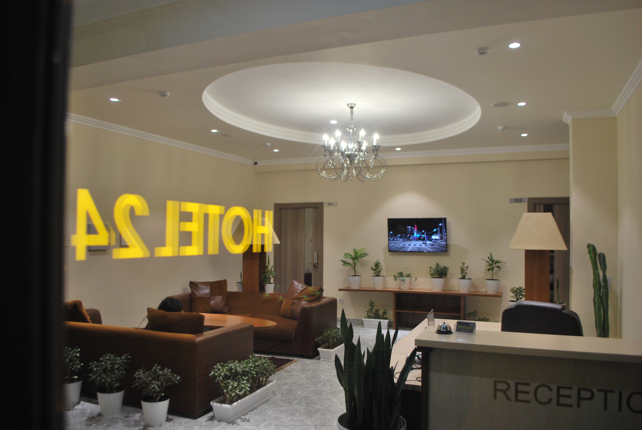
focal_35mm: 27
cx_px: 321
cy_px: 215
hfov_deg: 67.3
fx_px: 482
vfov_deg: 48.0
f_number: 3.5
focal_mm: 18
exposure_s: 1/30
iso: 220
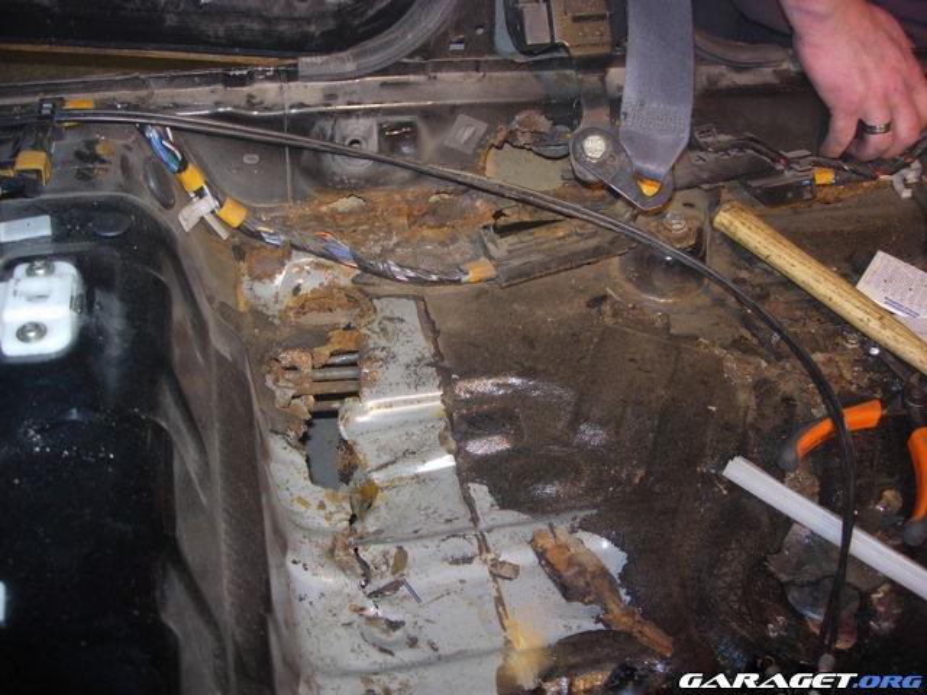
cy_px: 348
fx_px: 1018
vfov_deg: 37.7
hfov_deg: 49.0
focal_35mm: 38
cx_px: 464
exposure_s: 1/64
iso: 79
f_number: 2.8
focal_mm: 7.8
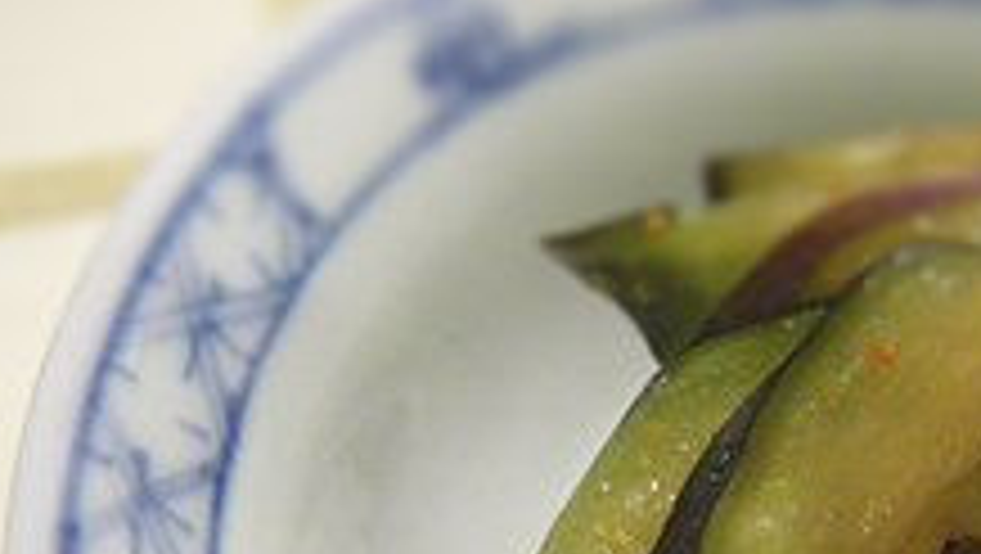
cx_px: 792
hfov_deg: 30.2
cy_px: 522
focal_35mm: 68
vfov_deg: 17.4
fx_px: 1770
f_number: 3.8
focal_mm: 6.1
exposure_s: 1/30
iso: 800
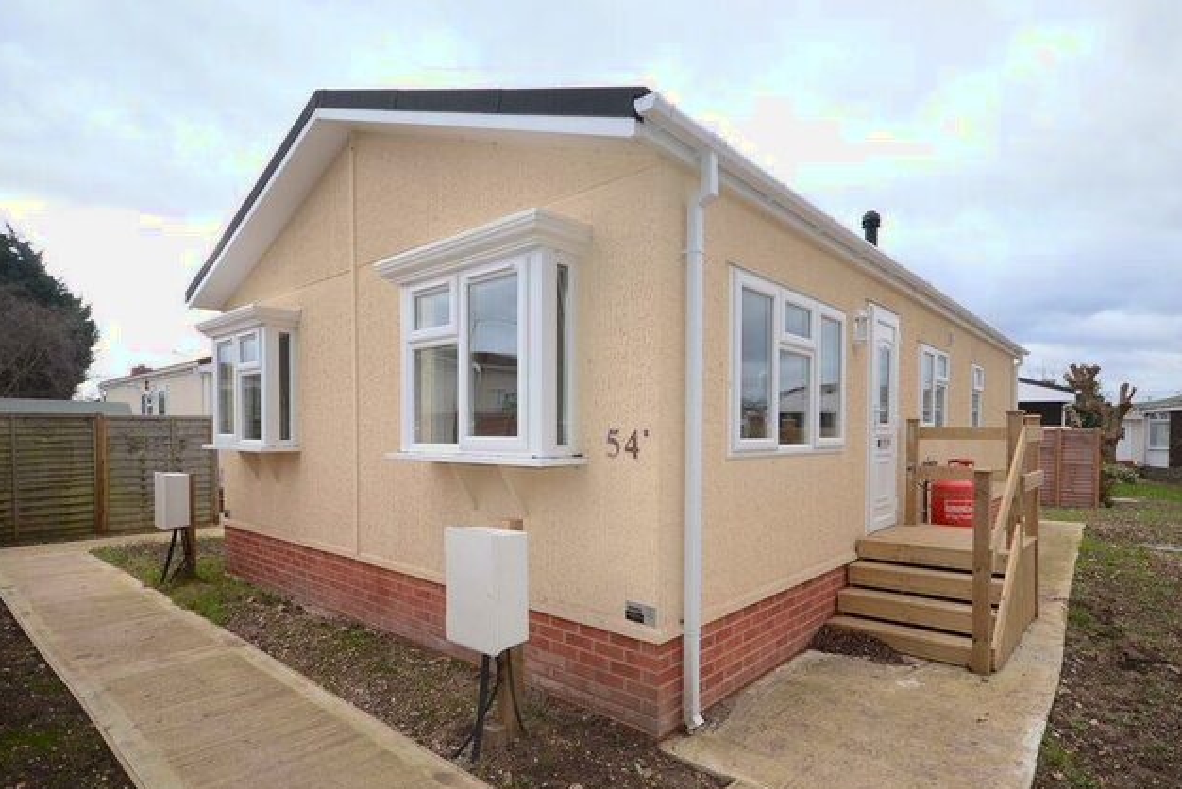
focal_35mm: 19
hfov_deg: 86.0
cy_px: 437
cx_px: 589
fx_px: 633
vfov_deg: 63.7
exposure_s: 1/250
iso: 250
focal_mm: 11.5
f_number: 4.5
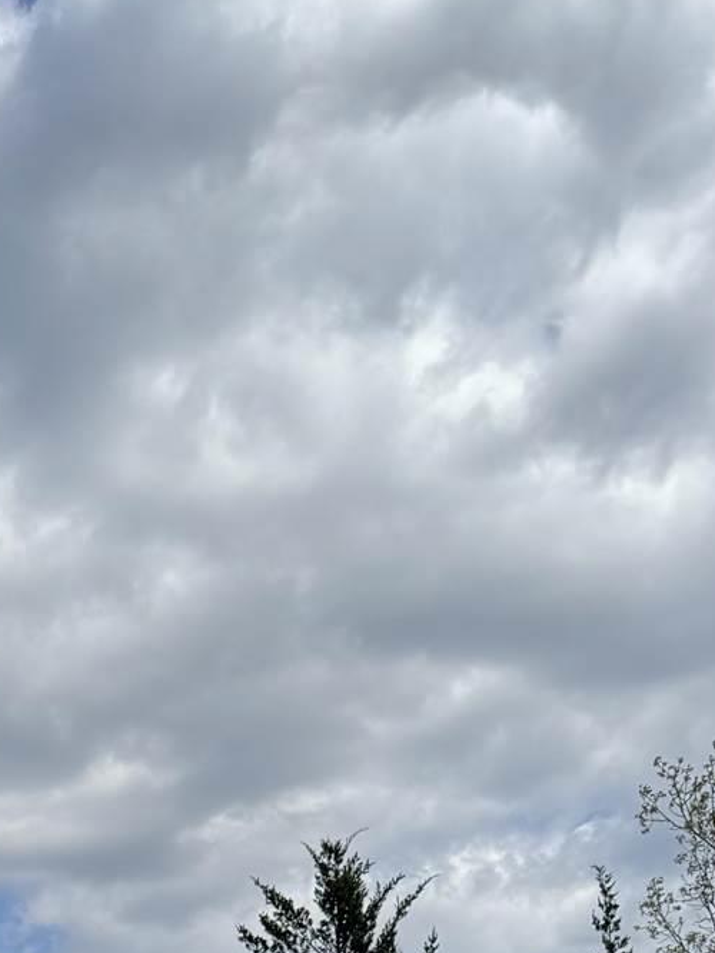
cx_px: -66
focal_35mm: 83
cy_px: 1518
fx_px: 2284
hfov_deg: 17.2
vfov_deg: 19.7
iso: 80
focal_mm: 6.76
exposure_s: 1/5814
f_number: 1.78
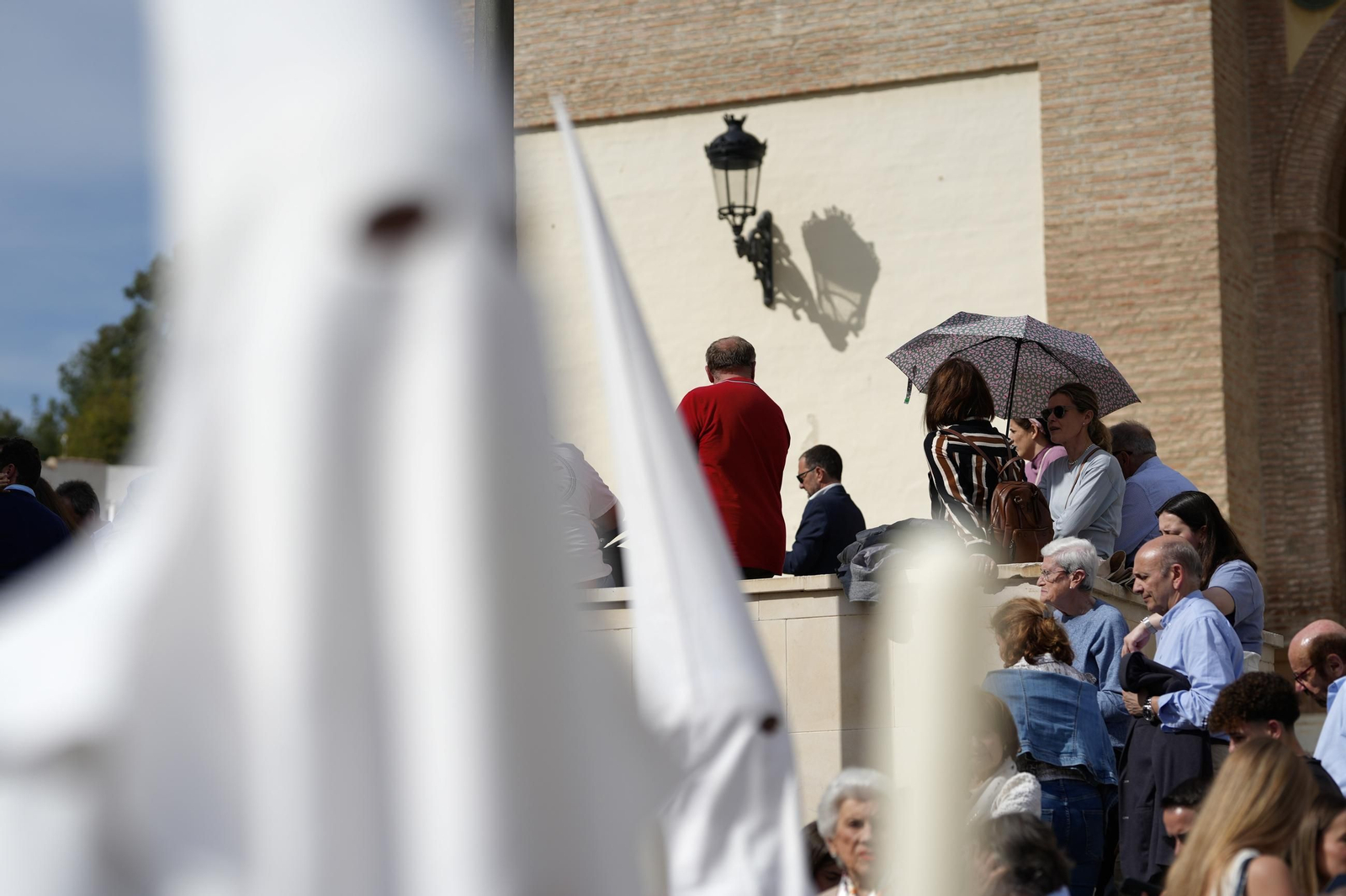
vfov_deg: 13.0
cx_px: 673
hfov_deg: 19.5
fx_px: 3925
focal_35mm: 105
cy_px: 448
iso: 100
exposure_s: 1/4000
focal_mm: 105
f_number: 2.8
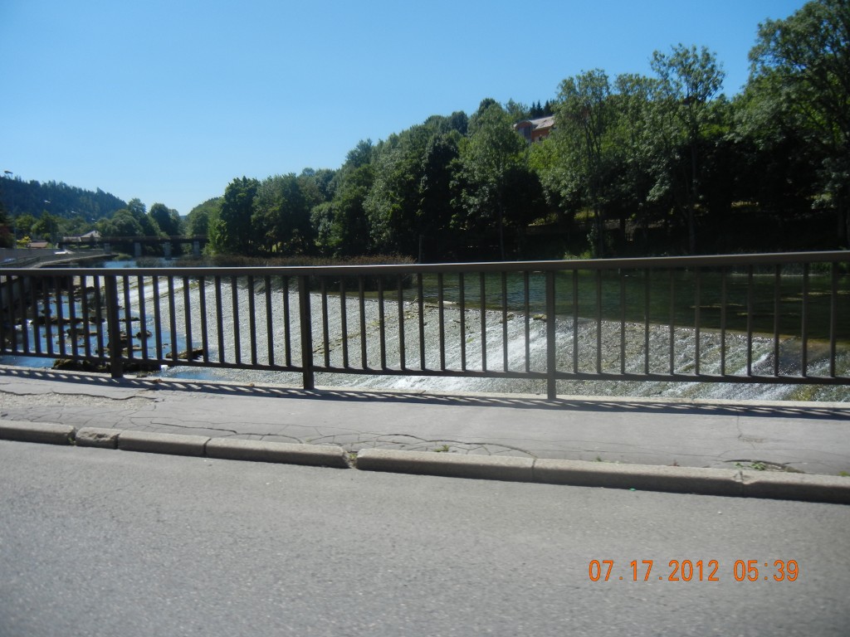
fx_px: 737
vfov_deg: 46.8
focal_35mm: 30
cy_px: 318
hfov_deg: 60.0
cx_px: 425
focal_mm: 5.4
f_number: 7
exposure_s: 1/460
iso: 160
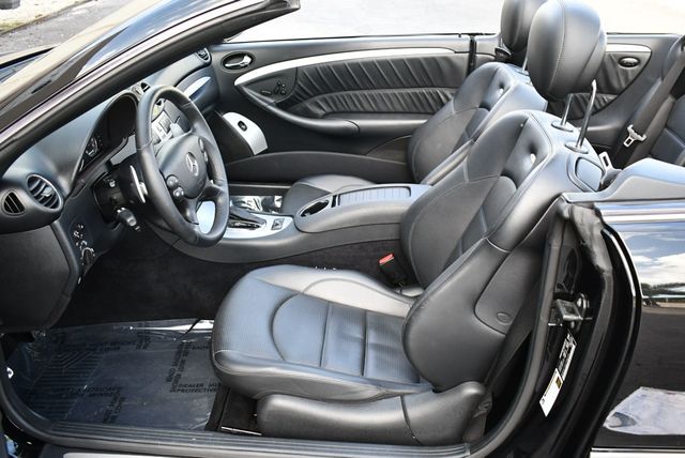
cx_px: 342
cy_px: 229
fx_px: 686
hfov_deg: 53.1
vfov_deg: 36.9
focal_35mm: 36
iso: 640
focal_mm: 18
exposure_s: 1/250
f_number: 3.5
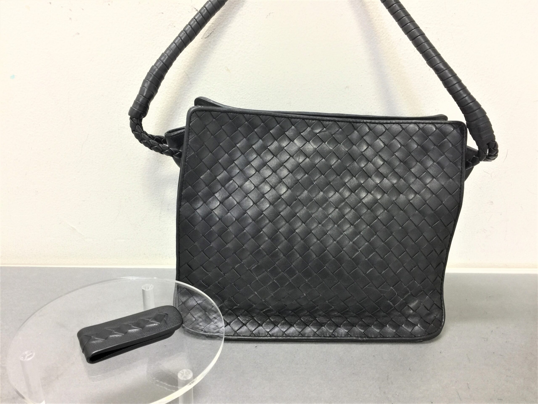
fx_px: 451
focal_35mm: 29
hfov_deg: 61.7
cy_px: 202
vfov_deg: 48.2
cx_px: 269
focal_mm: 4.15
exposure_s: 1/15
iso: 40
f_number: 2.2
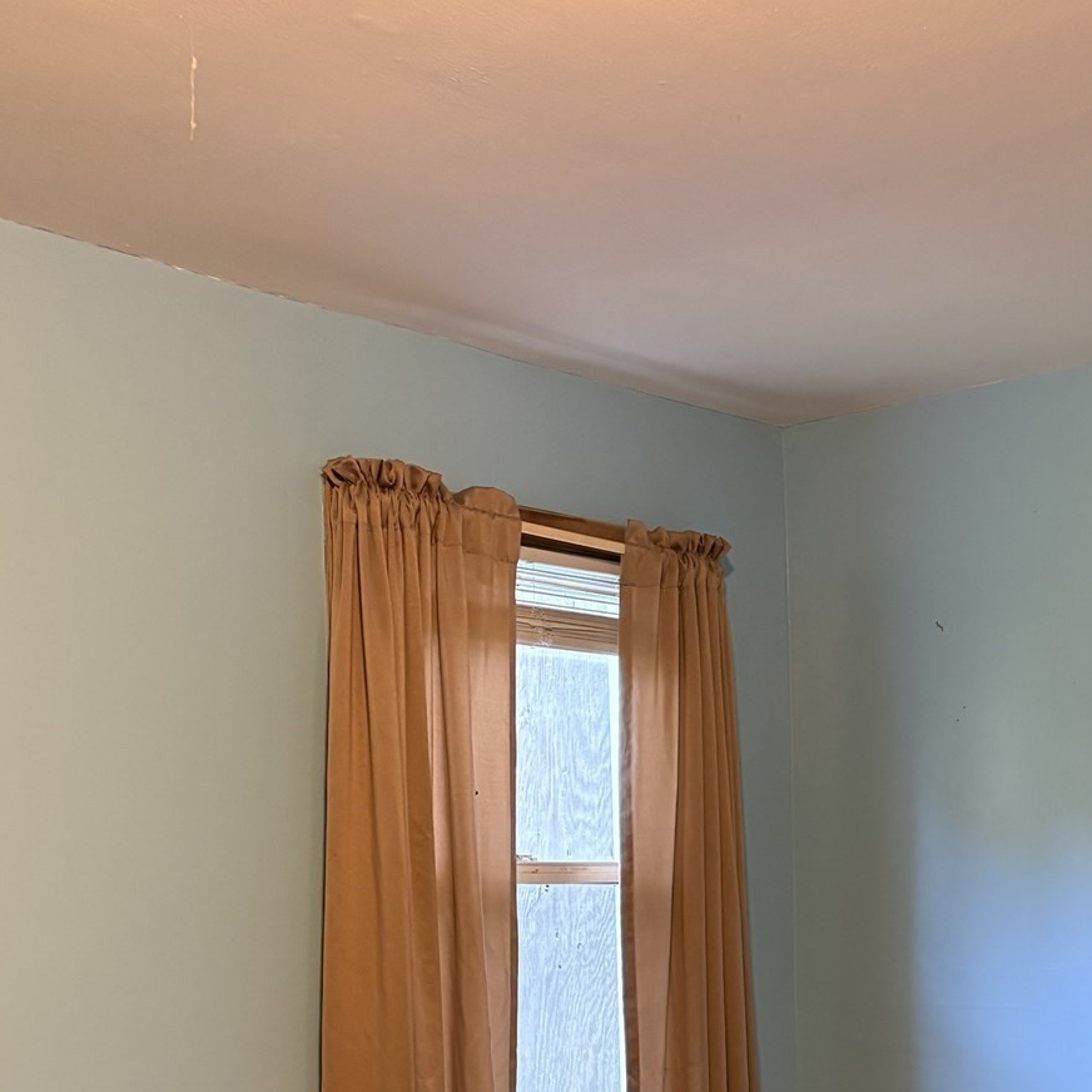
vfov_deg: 30.5
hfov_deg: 31.3
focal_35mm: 54
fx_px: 1927
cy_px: 945
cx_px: 769
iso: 320
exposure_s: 1/40
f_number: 1.6
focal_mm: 5.96
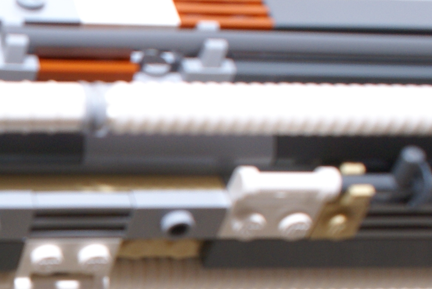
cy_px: 396
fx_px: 1322
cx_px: -181
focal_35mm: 110
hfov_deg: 17.1
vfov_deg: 12.1
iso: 400
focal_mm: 22
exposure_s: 1/60
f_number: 5.6
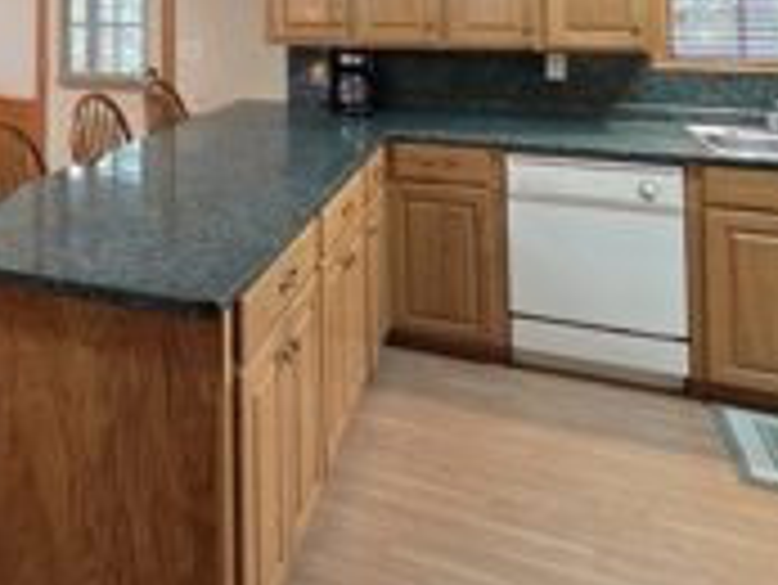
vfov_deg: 40.1
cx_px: 198
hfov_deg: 57.0
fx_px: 675
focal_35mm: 30
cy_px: -22
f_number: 2.2
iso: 1000
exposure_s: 1/60
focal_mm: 2.2
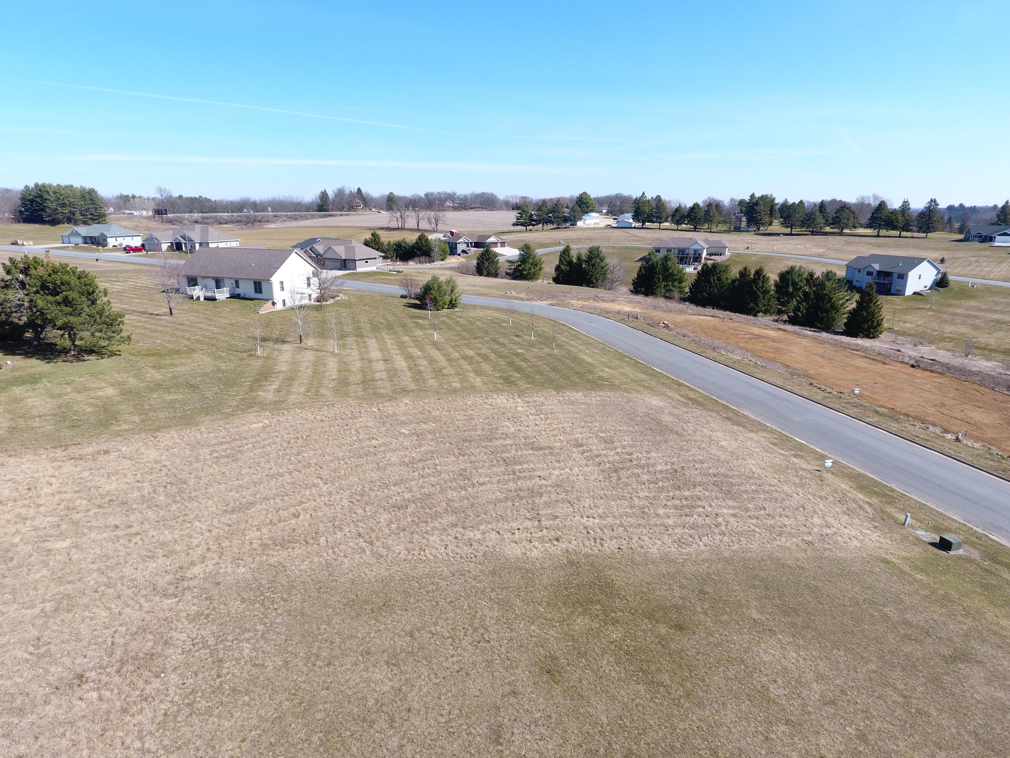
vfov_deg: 63.4
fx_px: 613
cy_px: 391
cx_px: 506
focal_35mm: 21
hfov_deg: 79.0
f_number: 2.8
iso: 100
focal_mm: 3.61
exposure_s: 1/568
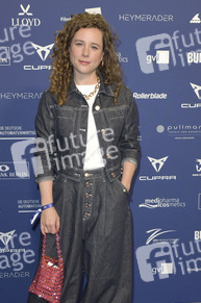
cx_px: 95
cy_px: 205
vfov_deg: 43.8
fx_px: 370
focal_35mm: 44
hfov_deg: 30.4
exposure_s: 1/250
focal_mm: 32
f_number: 5.6
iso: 1000
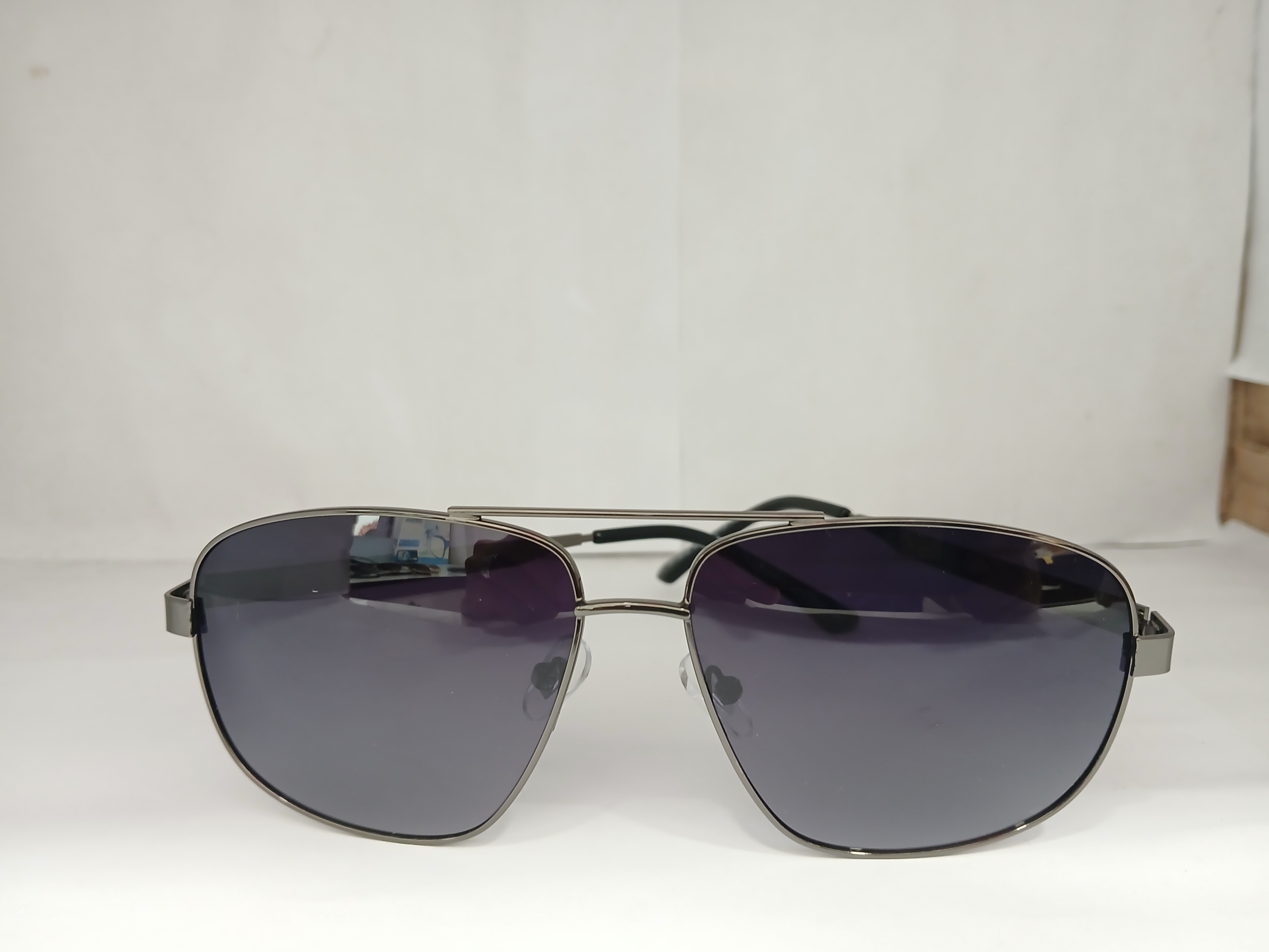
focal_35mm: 27
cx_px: 642
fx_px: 990
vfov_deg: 51.4
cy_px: 478
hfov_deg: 65.3
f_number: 1.8
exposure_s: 1/33.3
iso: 250
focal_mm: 3.98
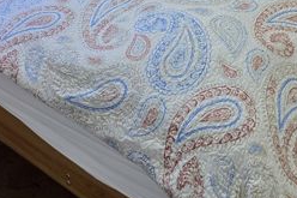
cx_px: 205
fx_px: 561
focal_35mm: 68
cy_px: -113
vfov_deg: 17.6
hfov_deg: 29.4
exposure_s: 1/180
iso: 125
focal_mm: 6.3
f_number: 1.7
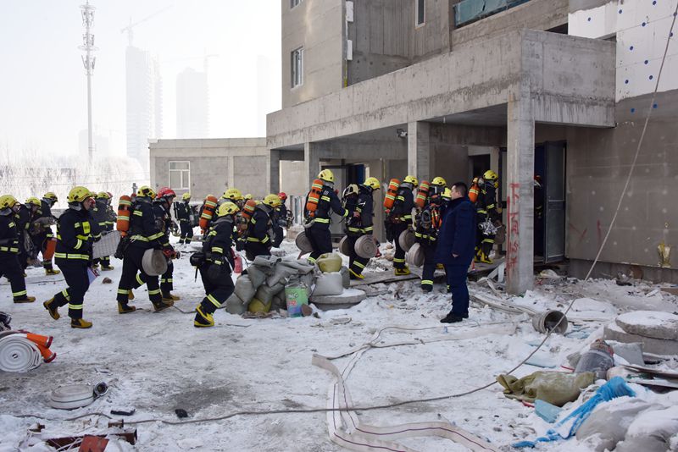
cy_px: 226
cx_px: 339
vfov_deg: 38.9
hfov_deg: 55.8
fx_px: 641
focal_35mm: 34
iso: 1000
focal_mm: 34
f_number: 13
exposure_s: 1/640
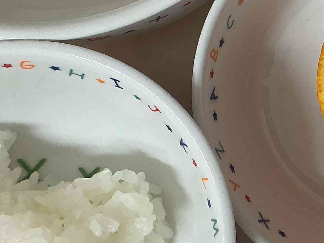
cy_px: 17
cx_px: 354
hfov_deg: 19.6
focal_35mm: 96
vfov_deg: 15.2
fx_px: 899
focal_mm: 3
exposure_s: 1/60
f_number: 1.8
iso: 50
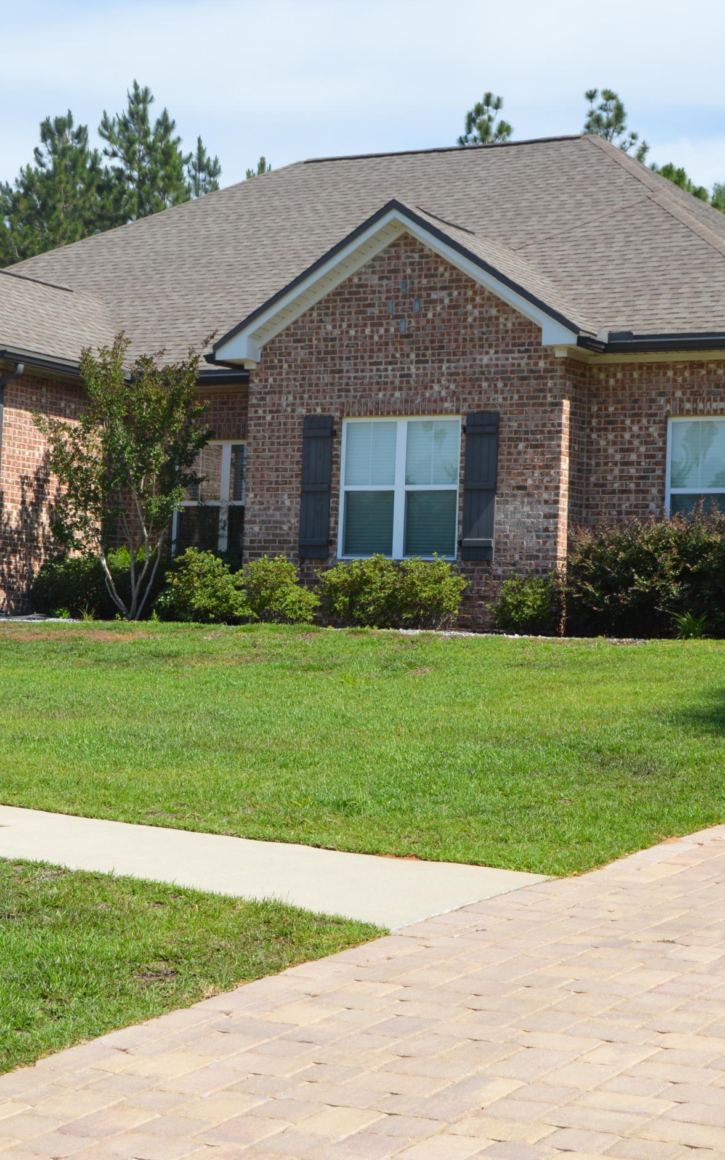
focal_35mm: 73
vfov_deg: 28.2
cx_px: 411
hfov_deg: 17.8
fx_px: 2308
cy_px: 564
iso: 100
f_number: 8
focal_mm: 30
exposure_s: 1/250
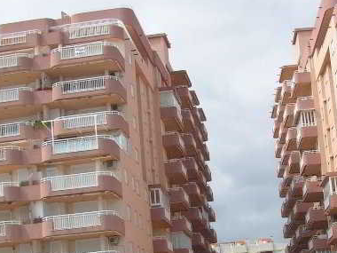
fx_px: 779
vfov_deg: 18.3
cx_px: 231
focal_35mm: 80
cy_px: 198
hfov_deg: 24.3
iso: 50
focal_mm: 6.3
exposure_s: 1/800
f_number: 4
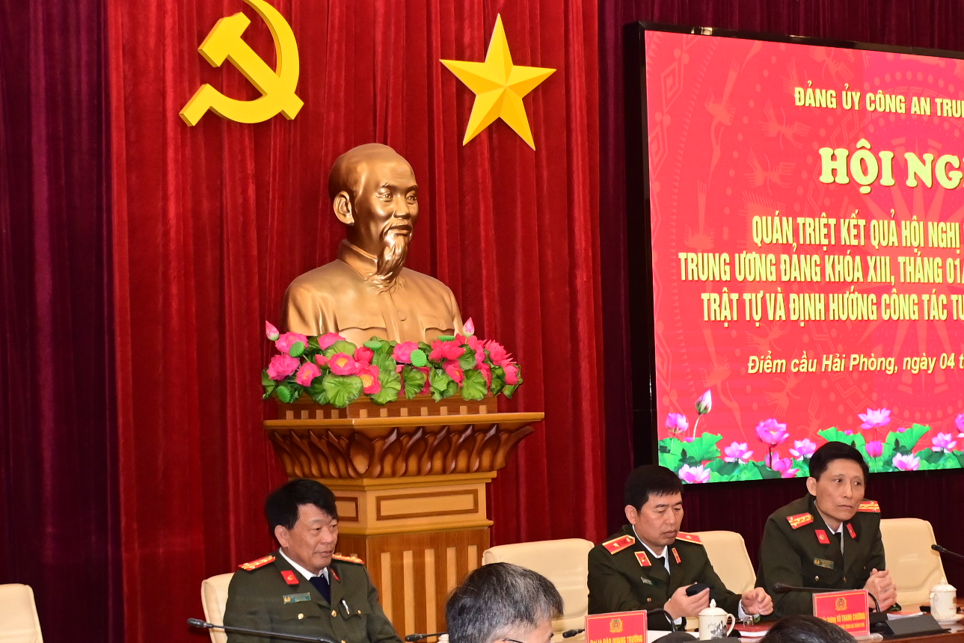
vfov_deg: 15.7
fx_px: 2330
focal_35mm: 87
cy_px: 363
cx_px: 616
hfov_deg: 23.3
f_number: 4.5
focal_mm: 38
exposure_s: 1/200
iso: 2000
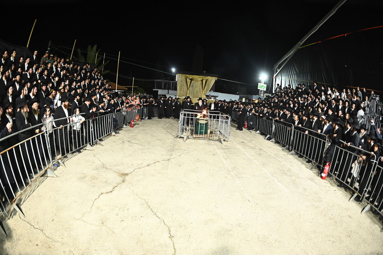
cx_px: 192
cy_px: 128
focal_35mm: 16
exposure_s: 1/200
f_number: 4.5
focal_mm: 16
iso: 2500
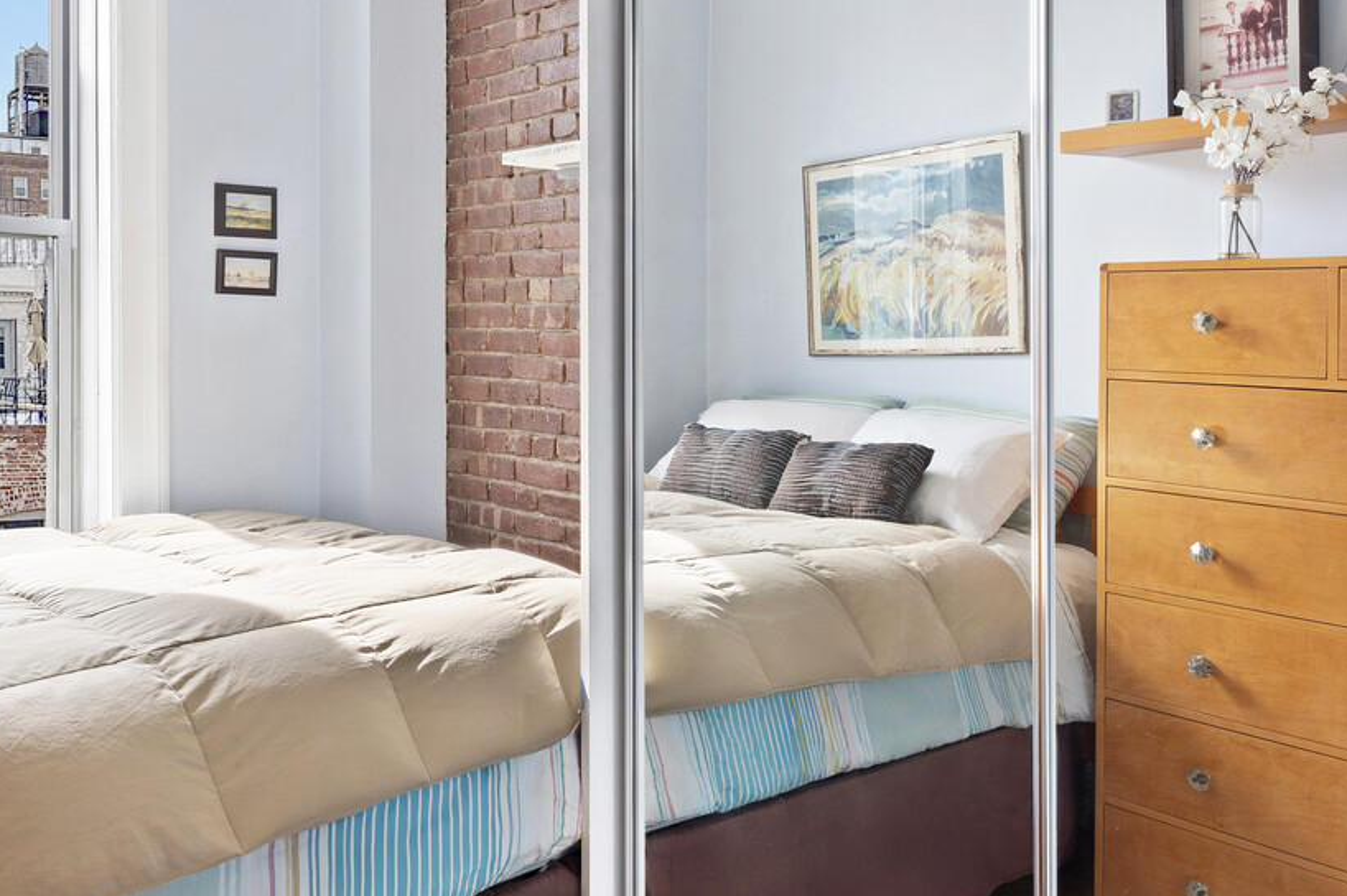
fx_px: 1234
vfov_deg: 39.6
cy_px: 334
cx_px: 535
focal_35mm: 33
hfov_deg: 56.8
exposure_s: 1/8
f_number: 10
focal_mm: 18
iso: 400
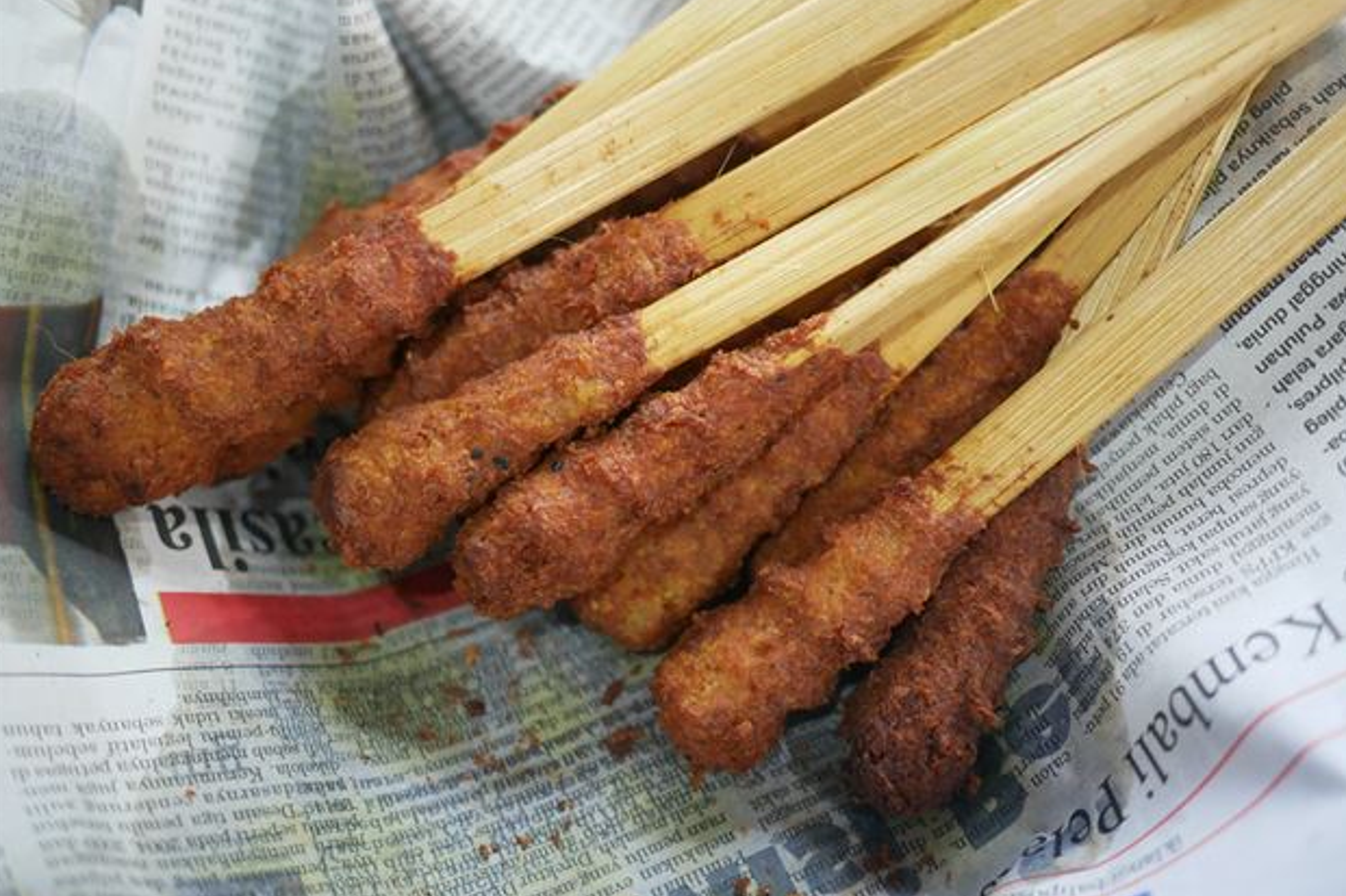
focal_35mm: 43
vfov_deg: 31.2
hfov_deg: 45.4
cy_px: 428
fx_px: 1607
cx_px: 682
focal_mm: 20
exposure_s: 1/60
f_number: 1.7
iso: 800
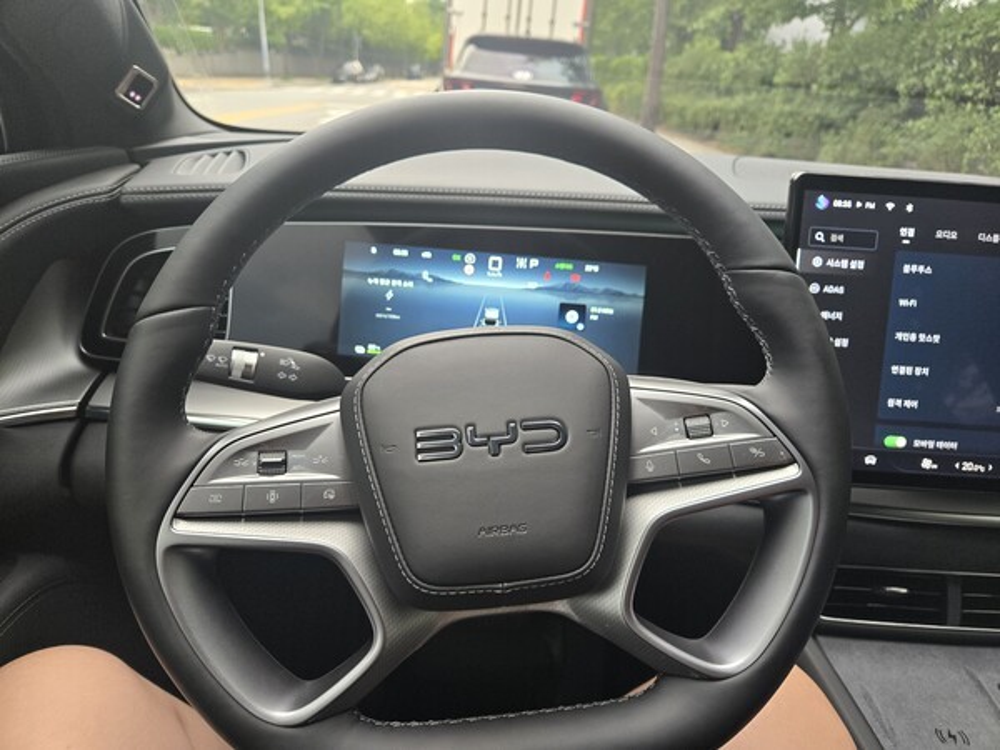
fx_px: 664
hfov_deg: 73.9
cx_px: 500
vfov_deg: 58.9
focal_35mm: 23
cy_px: 375
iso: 200
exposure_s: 1/90.1
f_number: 1.8
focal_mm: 5.4
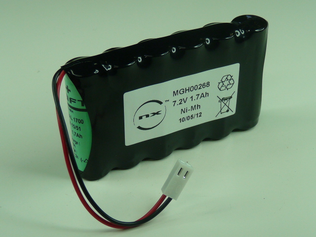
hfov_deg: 28.6
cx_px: 158
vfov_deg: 21.6
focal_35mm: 68
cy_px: 118
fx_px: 621
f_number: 3
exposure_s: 1/100
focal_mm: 6.8
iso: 100
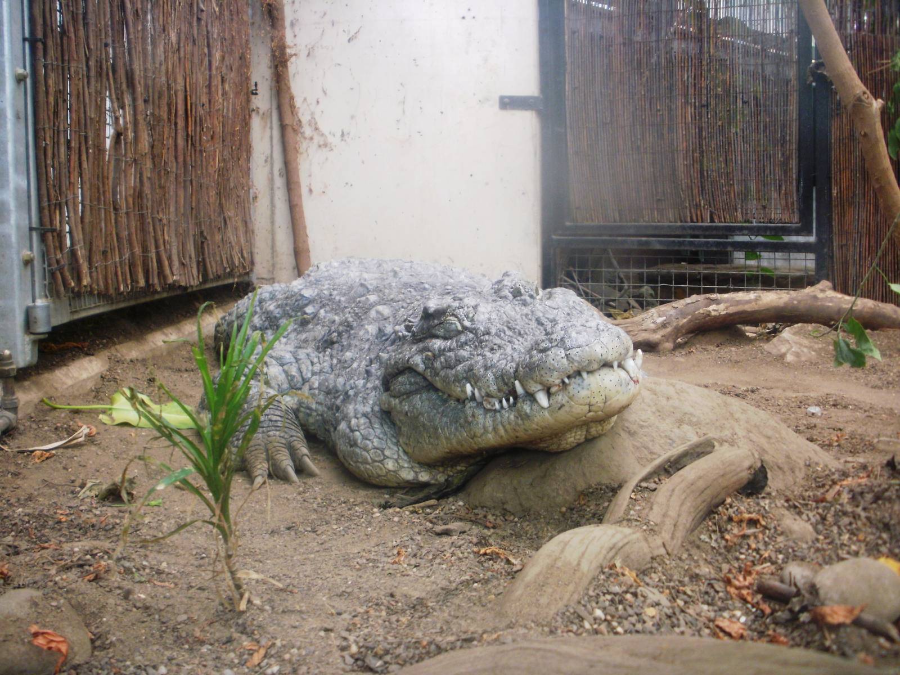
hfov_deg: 51.4
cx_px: 450
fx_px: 936
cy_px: 338
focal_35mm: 36
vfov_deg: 39.7
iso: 125
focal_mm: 6.3
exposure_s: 1/13
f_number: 3.5
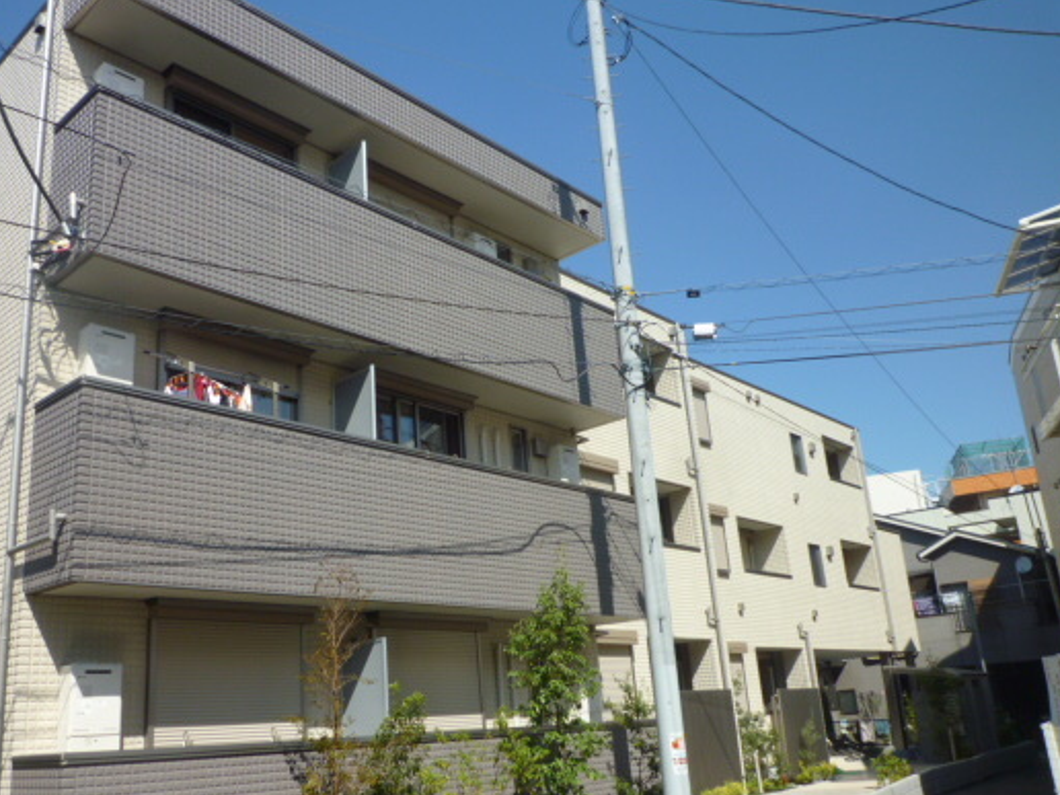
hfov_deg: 57.9
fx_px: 949
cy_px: 438
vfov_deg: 45.4
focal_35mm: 31
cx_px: 429
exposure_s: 1/500
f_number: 4
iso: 80
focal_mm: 4.4
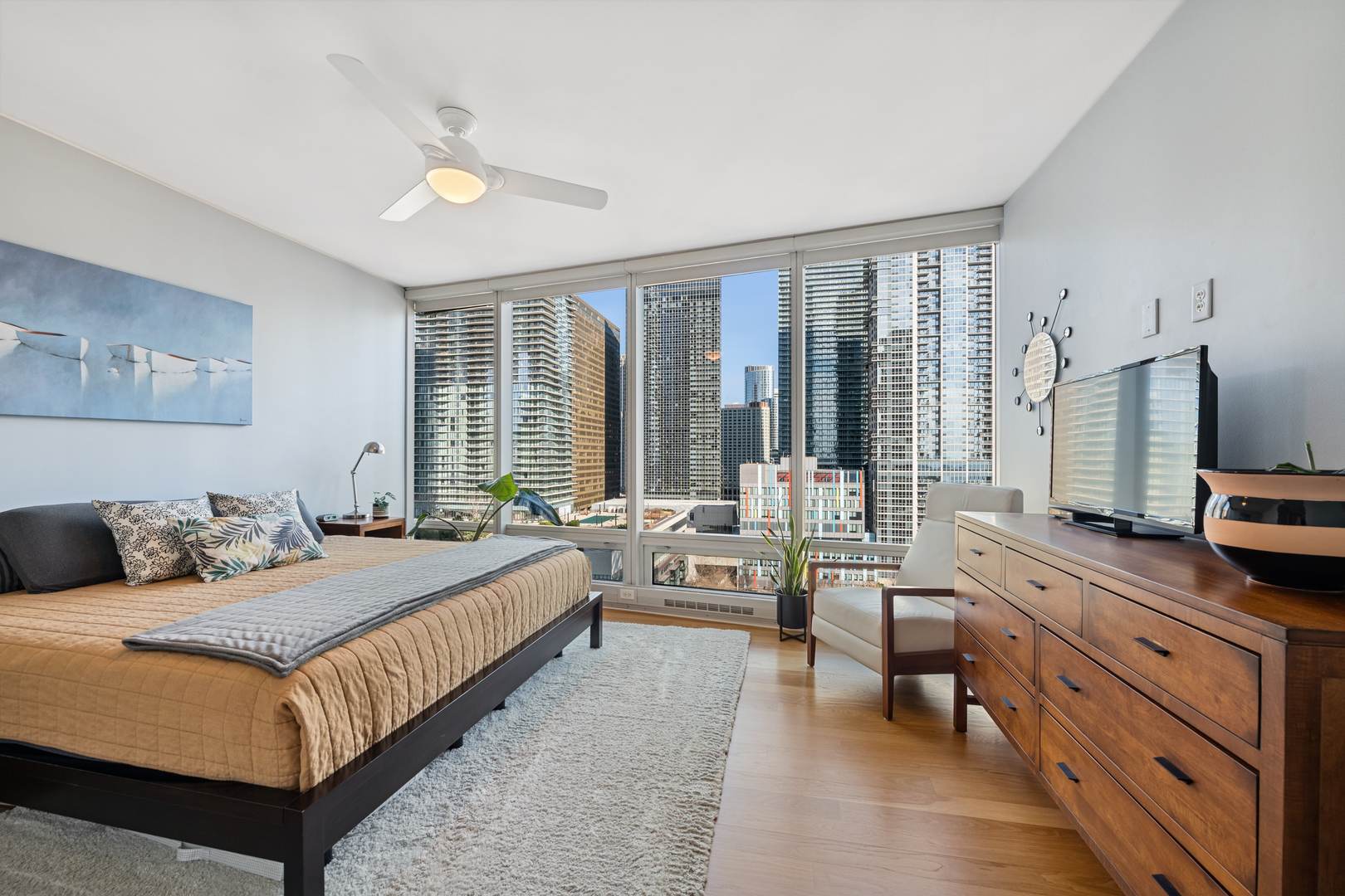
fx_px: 523
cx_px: 672
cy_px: 448
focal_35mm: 14
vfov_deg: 81.2
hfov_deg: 104.3
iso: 250
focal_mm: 14
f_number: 8
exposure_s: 1/30
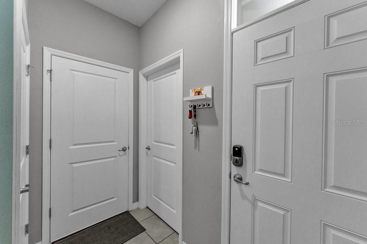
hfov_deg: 104.3
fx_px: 143
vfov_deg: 81.2
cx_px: 184
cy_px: 122
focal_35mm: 14
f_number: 8
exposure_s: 1/60
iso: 500
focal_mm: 14
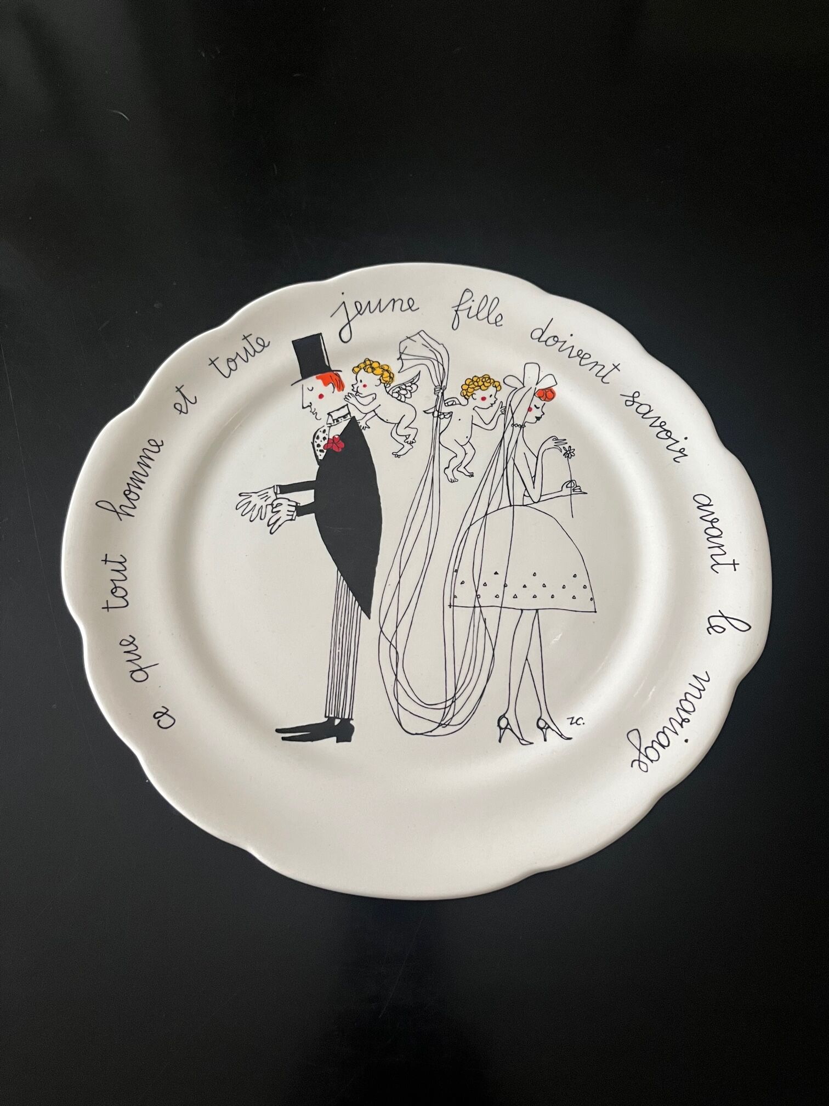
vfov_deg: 67.3
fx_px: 830
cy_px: 553
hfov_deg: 53.1
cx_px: 414
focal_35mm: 26
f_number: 1.6
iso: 500
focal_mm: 5.1
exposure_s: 1/60
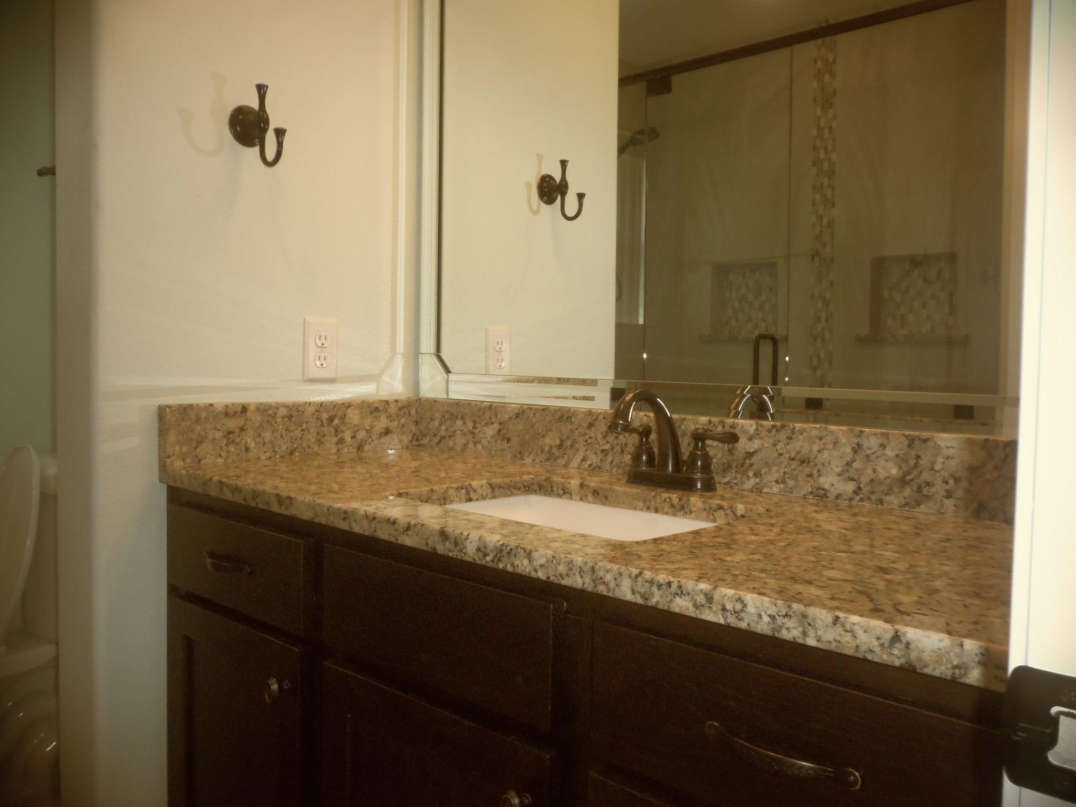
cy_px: 404
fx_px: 870
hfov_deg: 63.4
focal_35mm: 28
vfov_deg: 49.7
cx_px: 538
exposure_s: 1/60
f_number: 3.3
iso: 200
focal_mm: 5.1
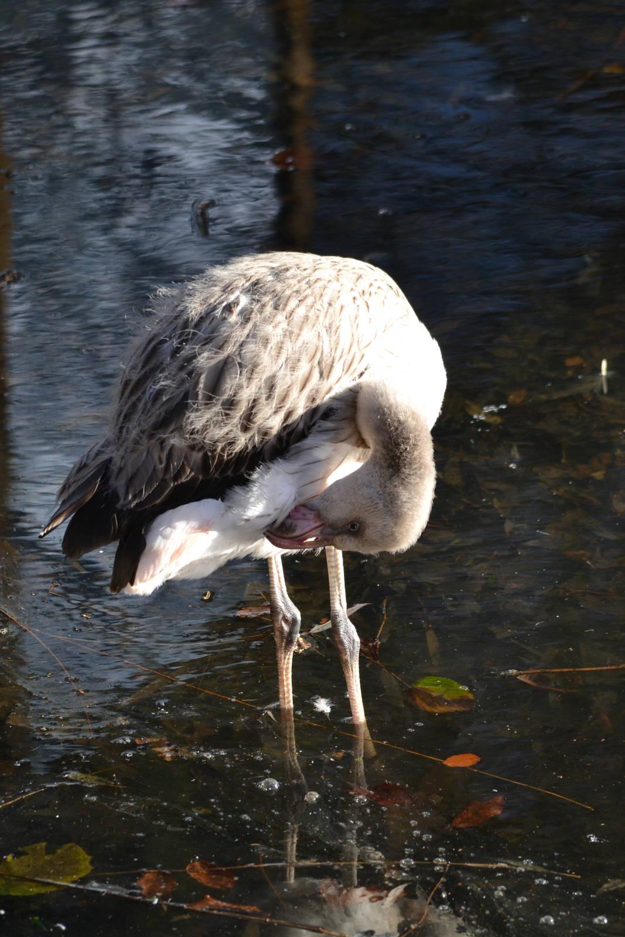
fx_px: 14839
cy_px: 468
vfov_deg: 3.6
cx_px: 312
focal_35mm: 570
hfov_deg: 2.4
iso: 640
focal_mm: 380
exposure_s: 1/500
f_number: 6.3
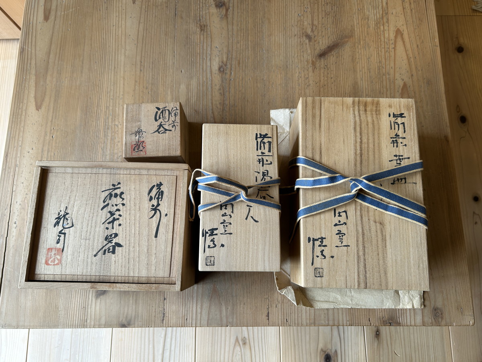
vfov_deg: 53.1
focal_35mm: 26
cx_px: 241
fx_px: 362
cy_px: 181
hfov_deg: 67.3
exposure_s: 1/121
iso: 50
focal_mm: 5.7
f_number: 1.5
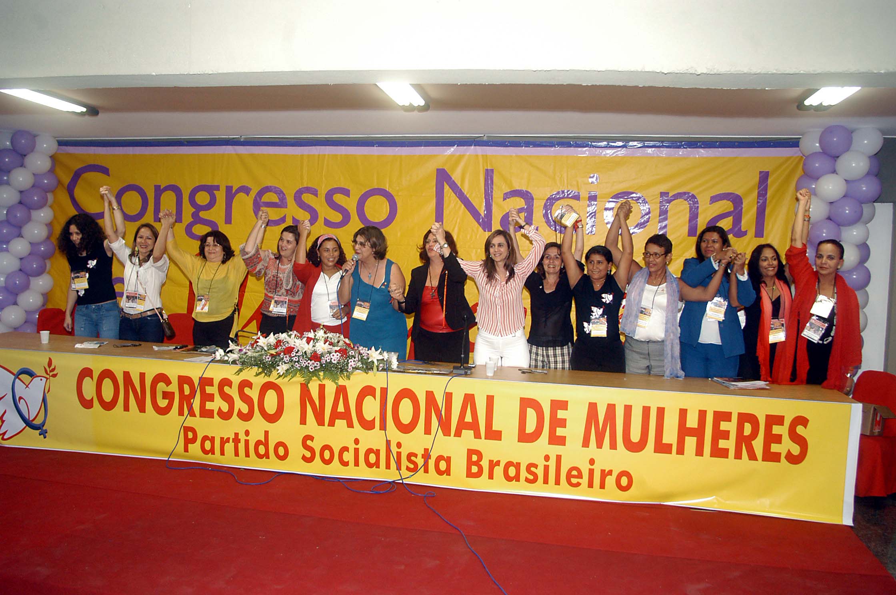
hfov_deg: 62.0
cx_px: 448
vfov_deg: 43.5
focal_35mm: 30
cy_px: 298
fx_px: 746
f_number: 4
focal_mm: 20
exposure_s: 1/100
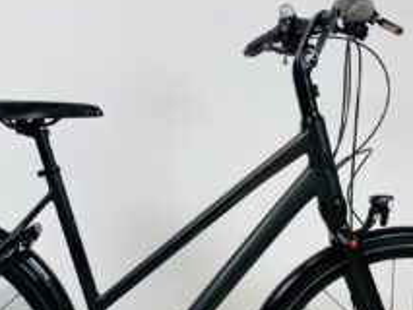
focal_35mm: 55
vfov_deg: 26.0
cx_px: 153
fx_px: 657
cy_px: 260
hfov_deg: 34.7
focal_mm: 4.25
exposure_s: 1/100
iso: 80
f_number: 1.8
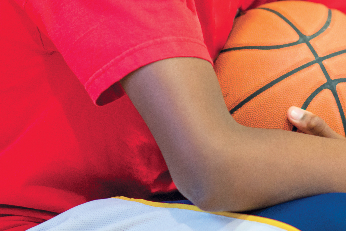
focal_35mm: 280
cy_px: -95
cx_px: 419
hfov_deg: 7.3
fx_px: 2692
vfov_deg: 4.9
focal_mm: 85
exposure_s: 1/200
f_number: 2
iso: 640
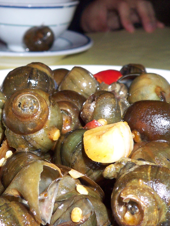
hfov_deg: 21.9
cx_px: 26
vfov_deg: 29.2
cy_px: 80
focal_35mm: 66
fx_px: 432
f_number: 3.9
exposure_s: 1/60
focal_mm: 6.4
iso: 125
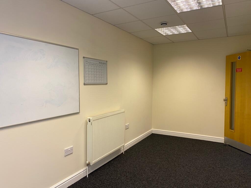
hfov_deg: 67.3
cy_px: 94
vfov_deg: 53.1
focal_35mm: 26
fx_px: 189
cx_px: 126
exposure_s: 1/50
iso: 80
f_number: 1.8
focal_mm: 4.25
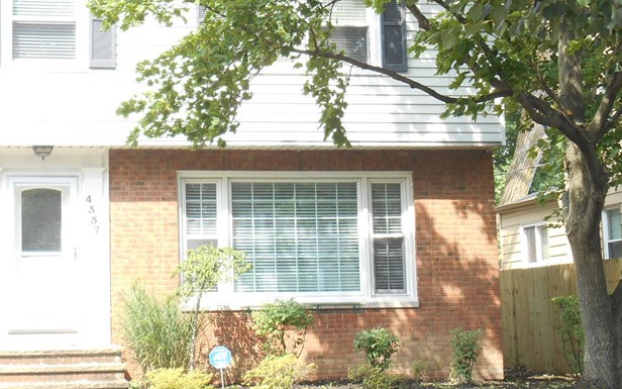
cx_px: 218
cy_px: 139
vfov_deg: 16.1
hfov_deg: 25.4
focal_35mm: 81
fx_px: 1373
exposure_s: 1/80
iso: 80
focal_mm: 8.3
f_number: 4
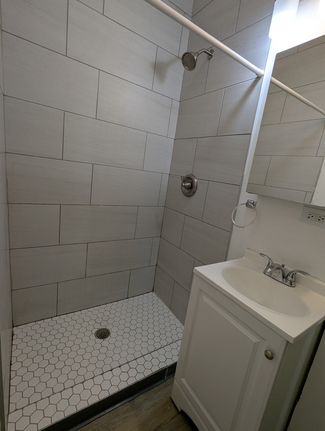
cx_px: 162
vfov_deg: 94.4
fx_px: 200
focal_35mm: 16
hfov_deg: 78.2
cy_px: 216
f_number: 2.2
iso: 59
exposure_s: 1/120
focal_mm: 2.35
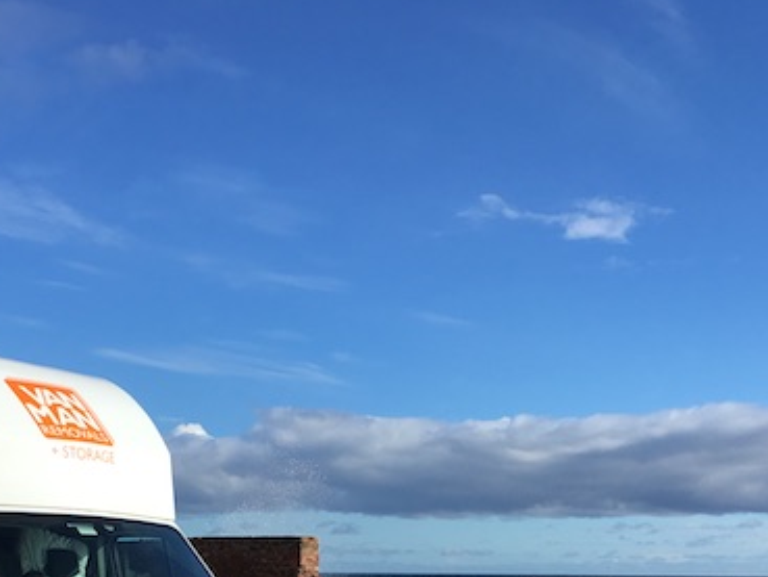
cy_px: 631
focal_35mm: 66
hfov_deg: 29.2
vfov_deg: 21.2
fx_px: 1465
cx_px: 277
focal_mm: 4.15
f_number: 2.2
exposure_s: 1/1876
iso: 25
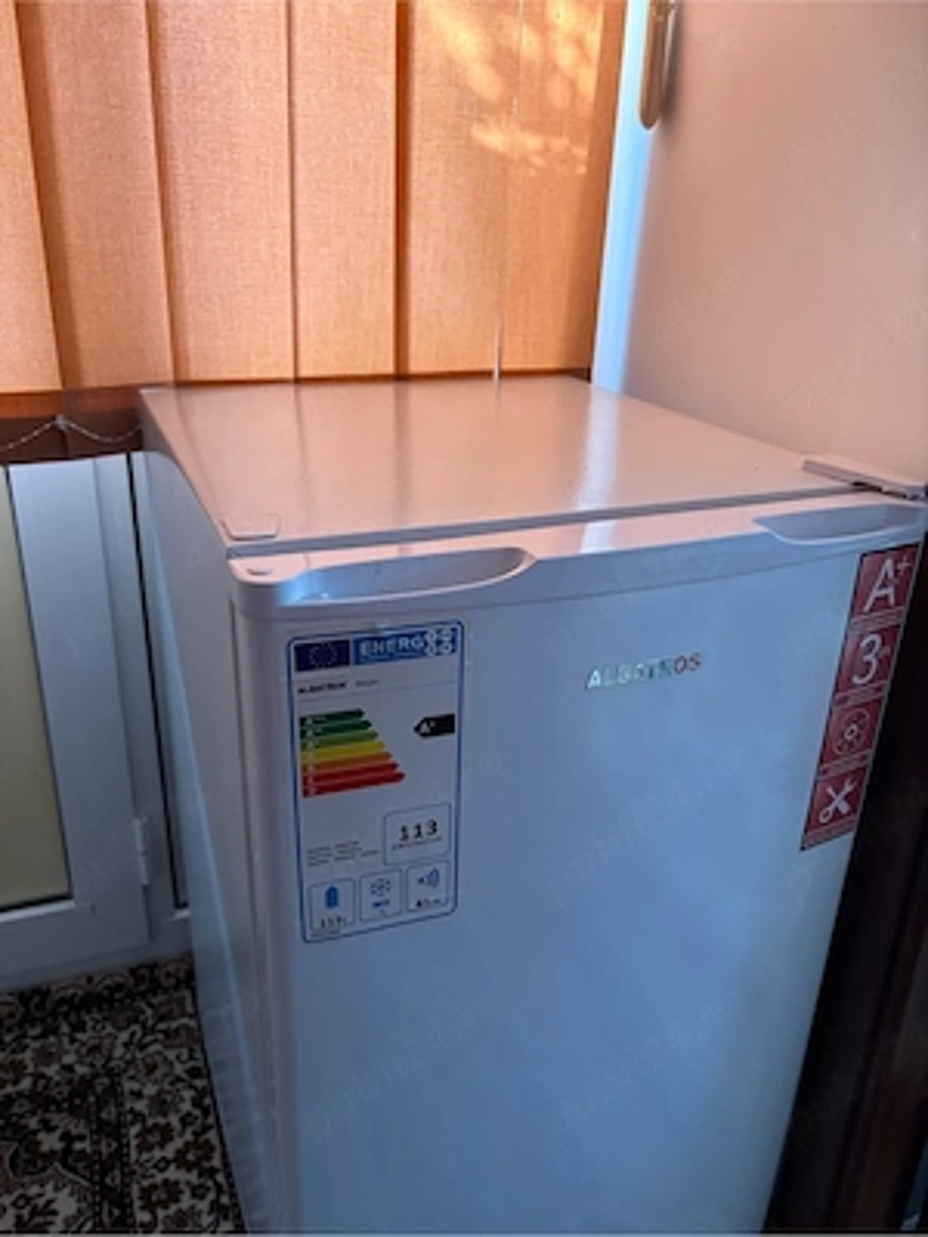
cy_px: 618
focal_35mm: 26
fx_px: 929
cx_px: 464
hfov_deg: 53.1
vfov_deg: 67.3
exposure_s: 1/60
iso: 320
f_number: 1.6
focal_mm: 5.96
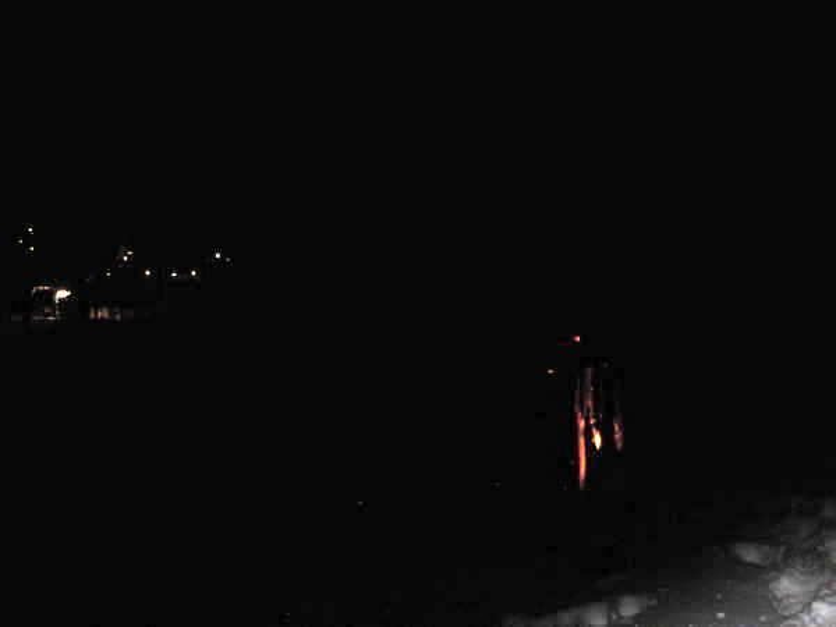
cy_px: 314
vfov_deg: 37.7
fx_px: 918
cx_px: 418
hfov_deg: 49.0
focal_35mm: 38
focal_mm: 6.3
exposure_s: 1/161
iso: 400
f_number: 2.9
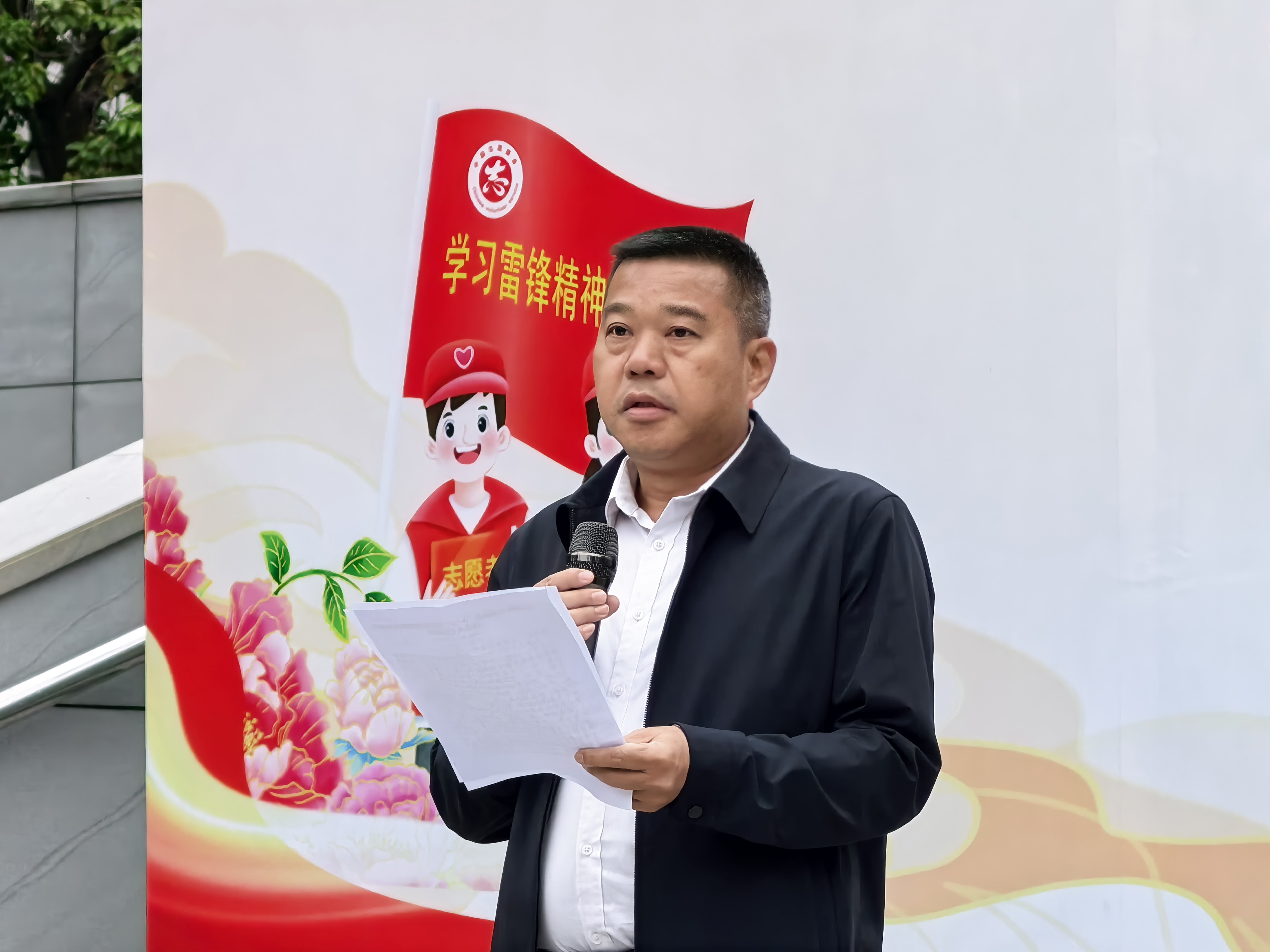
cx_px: 635
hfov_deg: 9.7
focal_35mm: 204
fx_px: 7484
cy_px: 476
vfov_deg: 7.3
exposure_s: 1/381
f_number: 2.1
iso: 160
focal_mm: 15
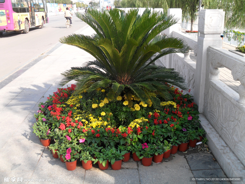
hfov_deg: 52.6
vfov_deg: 40.7
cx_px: 122
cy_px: 92
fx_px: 248
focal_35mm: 35
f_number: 2.8
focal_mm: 6.2
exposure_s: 1/500
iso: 100
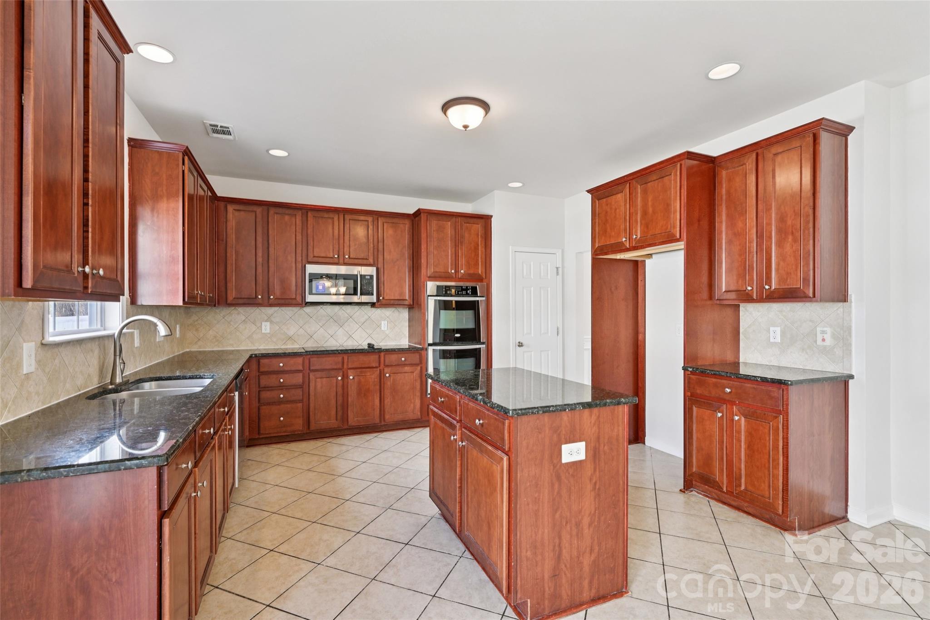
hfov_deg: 95.0
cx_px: 465
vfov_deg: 72.0
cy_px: 310
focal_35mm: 16
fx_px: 426
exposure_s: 1/15
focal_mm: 16.5
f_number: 8
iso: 220
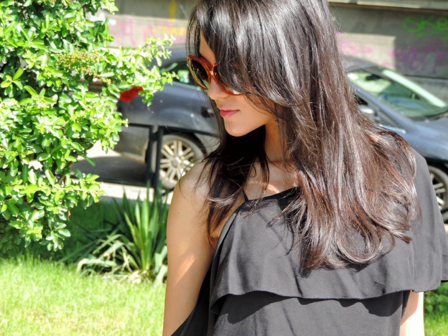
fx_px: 1877
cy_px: 168
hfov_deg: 13.6
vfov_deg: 10.2
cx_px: 224
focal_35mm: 145
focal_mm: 25.8
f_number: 4.4
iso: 110
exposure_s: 1/125
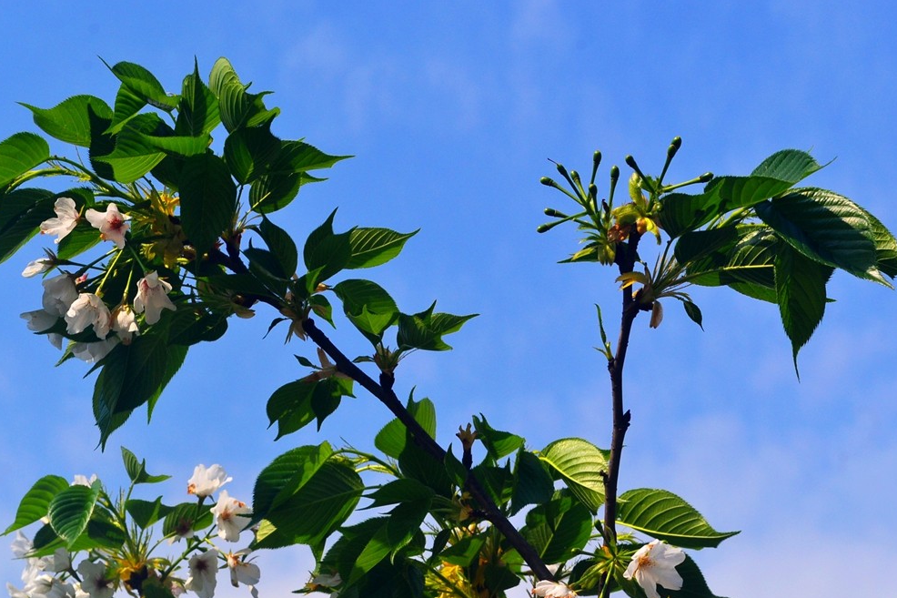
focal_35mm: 91
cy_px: 297
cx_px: 438
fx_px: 2256
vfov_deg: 15.1
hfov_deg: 22.5
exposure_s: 1/500
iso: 280
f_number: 11
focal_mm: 55
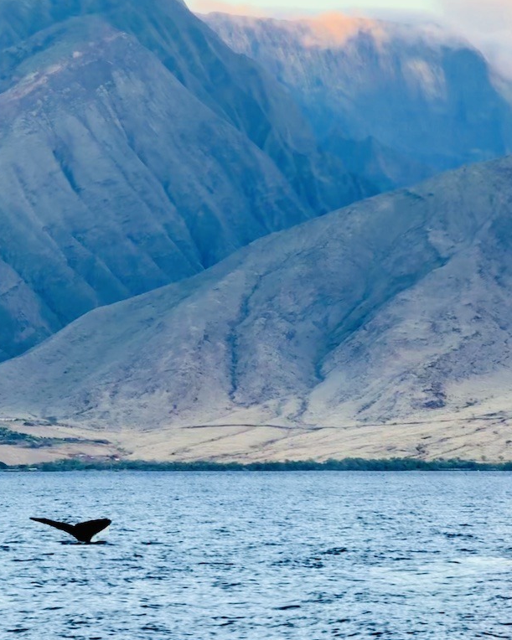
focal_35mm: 157
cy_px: 319
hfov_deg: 9.8
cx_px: 272
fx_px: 2974
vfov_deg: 12.3
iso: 64
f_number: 2.8
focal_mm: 15.66
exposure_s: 1/99
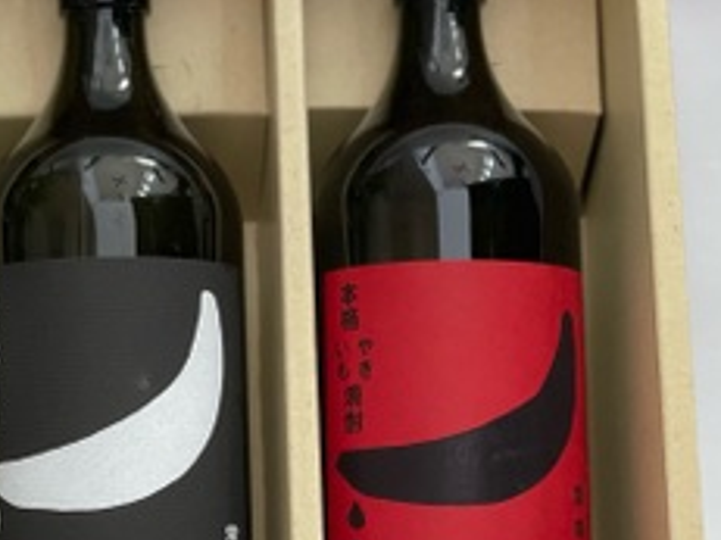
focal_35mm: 108
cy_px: 309
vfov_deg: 13.7
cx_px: 109
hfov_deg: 18.0
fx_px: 2248
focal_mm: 6
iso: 200
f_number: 2
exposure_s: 1/122
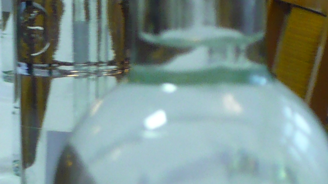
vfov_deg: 6.6
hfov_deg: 11.6
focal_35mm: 184
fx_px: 1601
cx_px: 0
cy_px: 59
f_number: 2.9
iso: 200
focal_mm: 7
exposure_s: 1/25
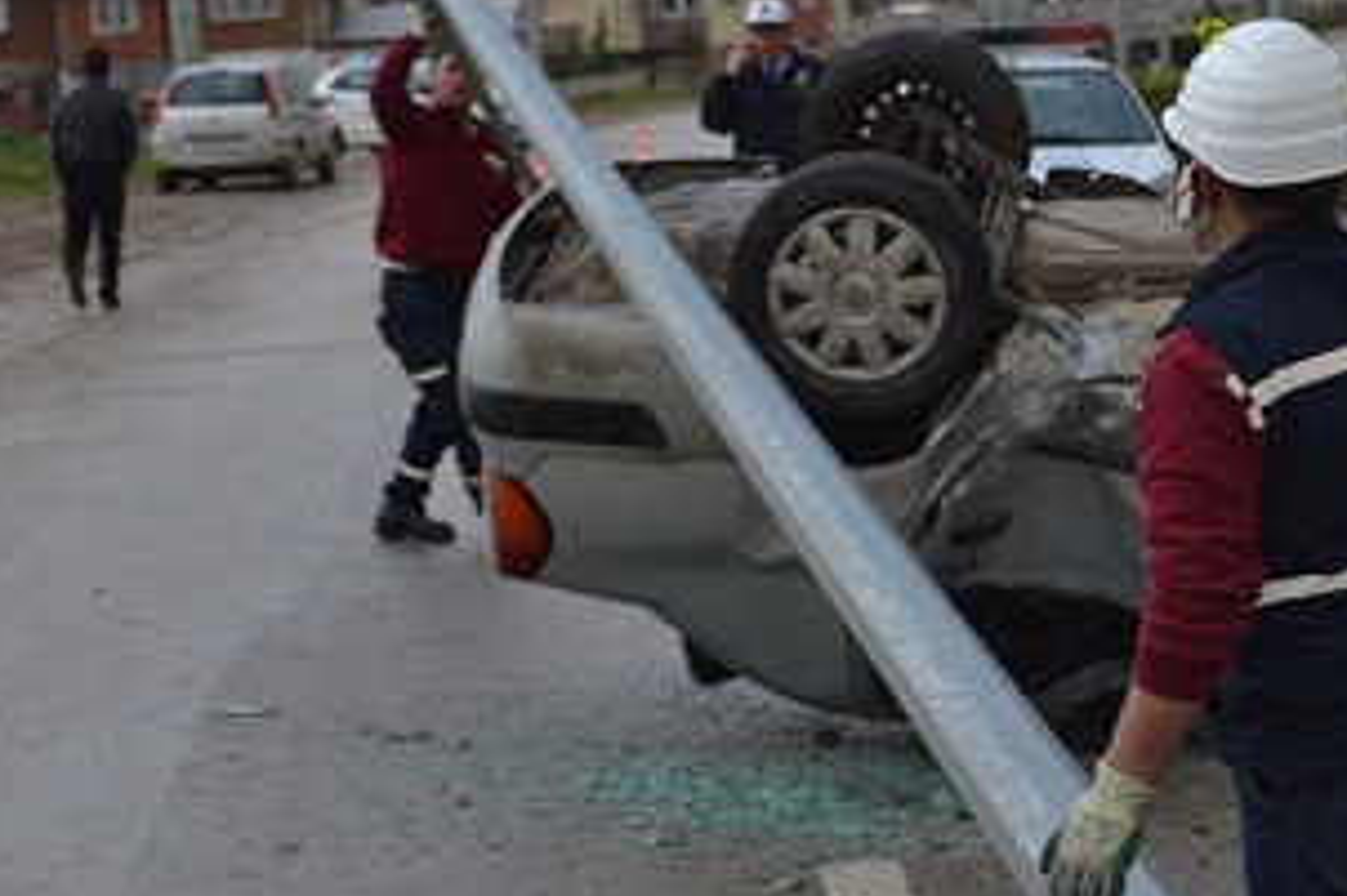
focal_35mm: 117
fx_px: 4375
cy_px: 368
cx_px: 807
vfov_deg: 11.7
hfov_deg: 17.5
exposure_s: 1/125
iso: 125
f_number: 5.6
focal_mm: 34
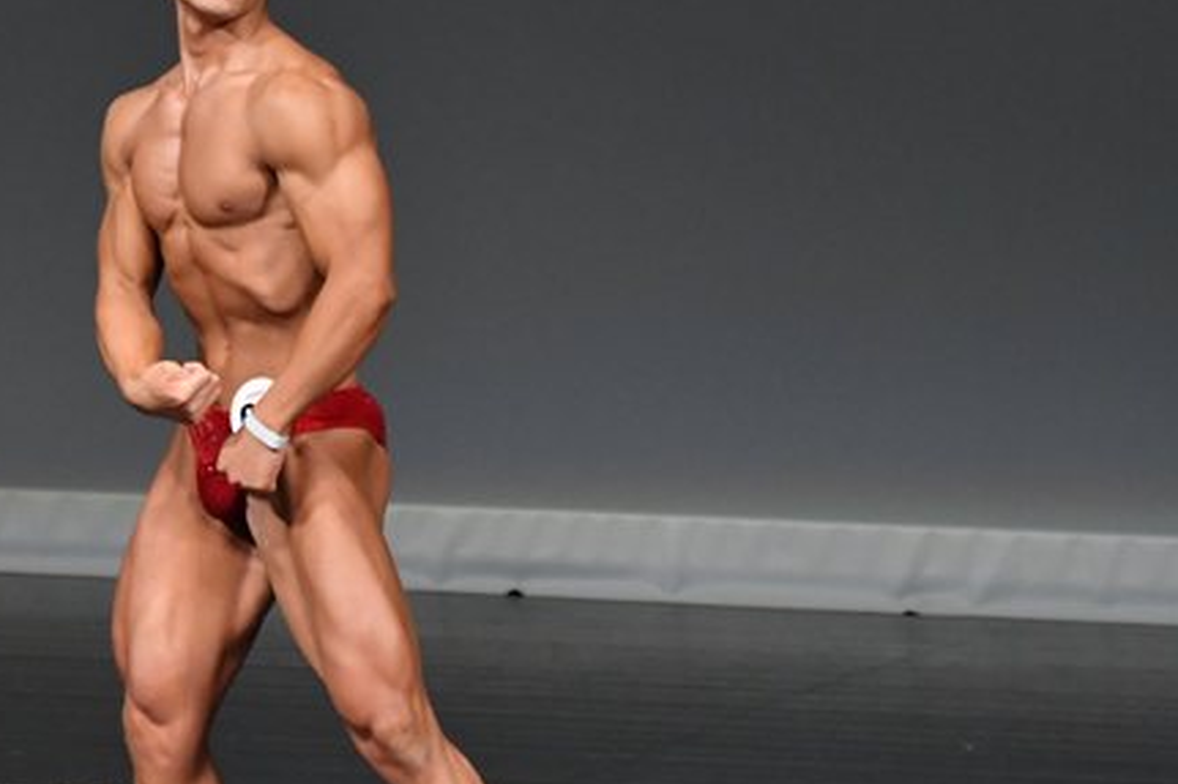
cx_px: 409
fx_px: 26461
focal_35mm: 809
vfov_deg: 1.7
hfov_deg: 2.6
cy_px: 453
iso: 4000
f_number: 5.6
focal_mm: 300
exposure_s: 1/400
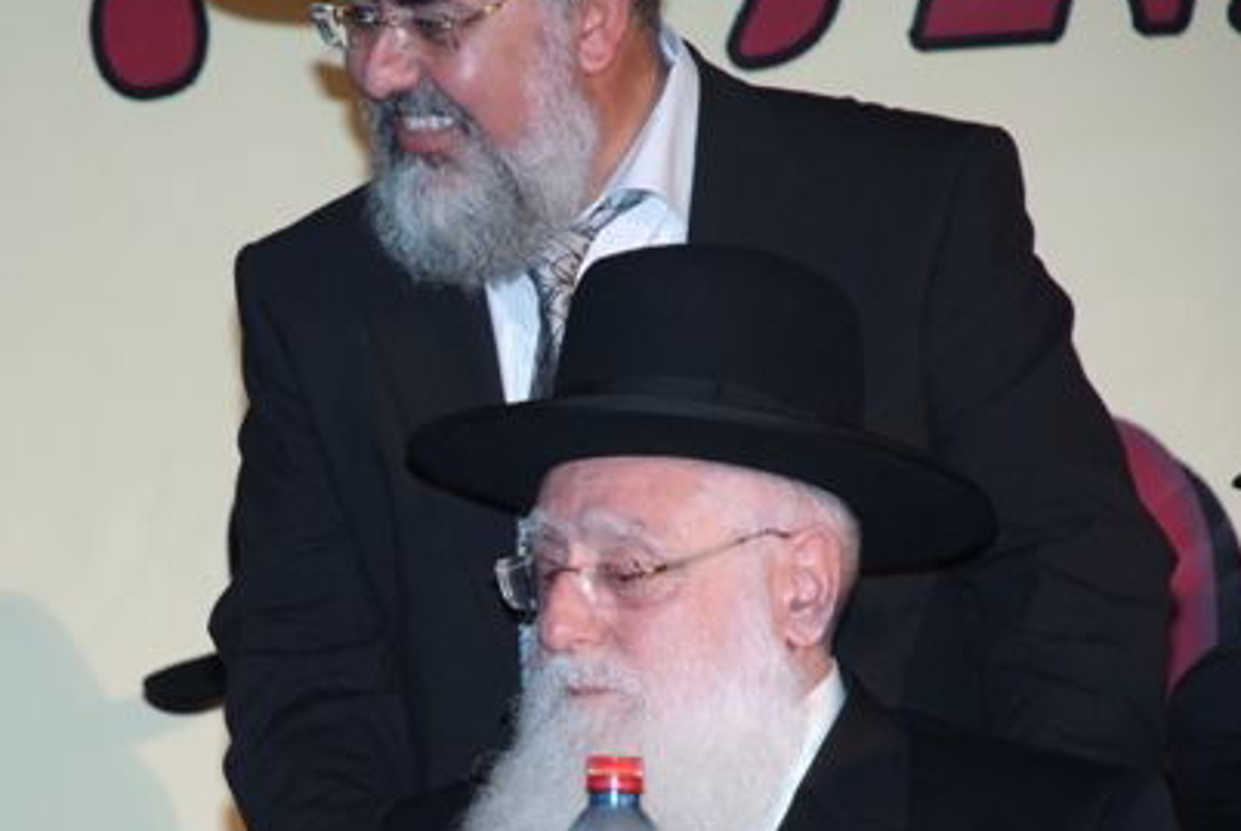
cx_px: 321
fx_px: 11146
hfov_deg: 6.4
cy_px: 417
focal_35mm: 323
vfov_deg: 4.3
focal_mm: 135
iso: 1000
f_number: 5.6
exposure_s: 1/160
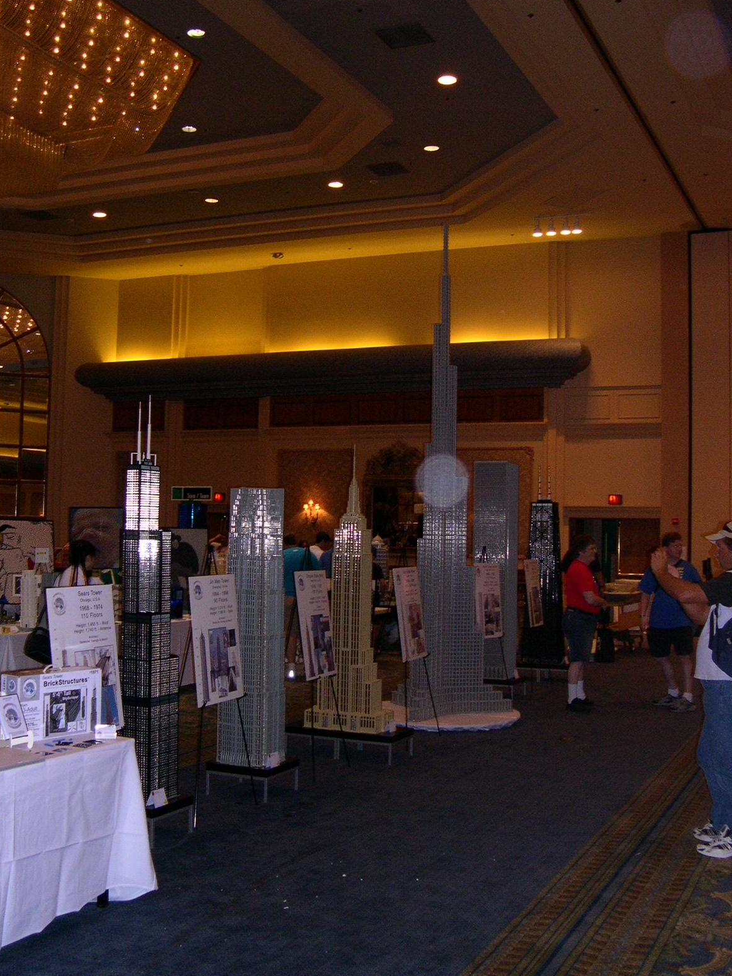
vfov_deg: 47.9
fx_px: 1100
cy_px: 483
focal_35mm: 39
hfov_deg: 36.8
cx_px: 362
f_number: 2.8
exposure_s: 1/60
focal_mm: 8
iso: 400
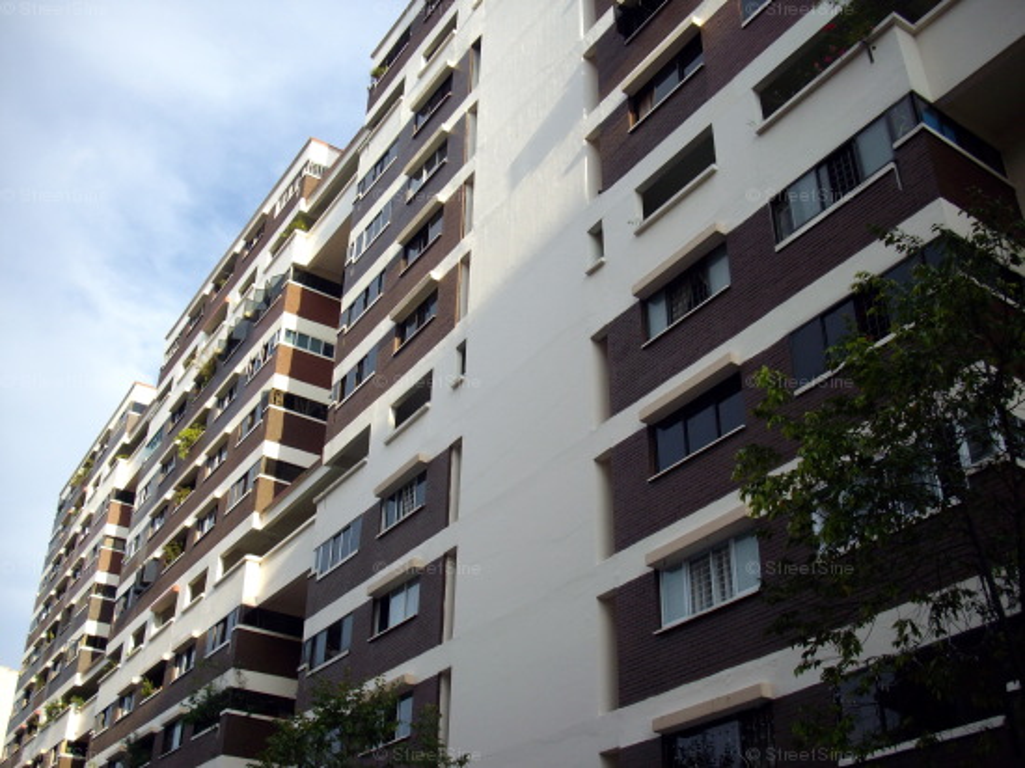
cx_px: 512
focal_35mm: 37
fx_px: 1095
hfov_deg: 50.2
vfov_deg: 38.6
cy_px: 384
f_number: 2.8
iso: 80
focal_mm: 6.2
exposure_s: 1/400
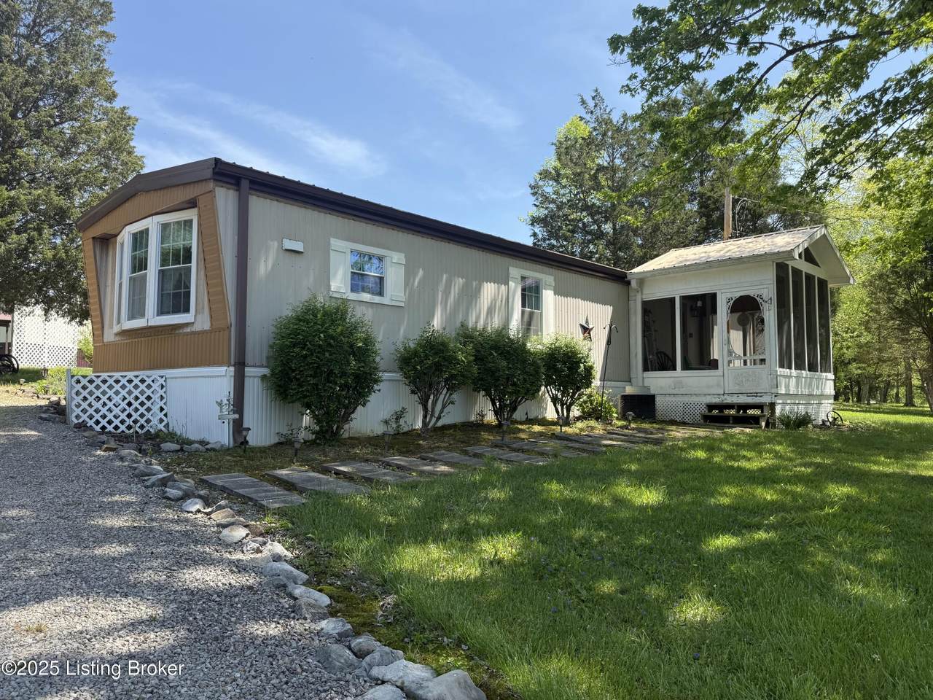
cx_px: 466
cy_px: 350
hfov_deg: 71.6
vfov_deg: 56.8
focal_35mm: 24
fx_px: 647
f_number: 1.78
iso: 80
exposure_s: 1/1727
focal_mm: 6.76
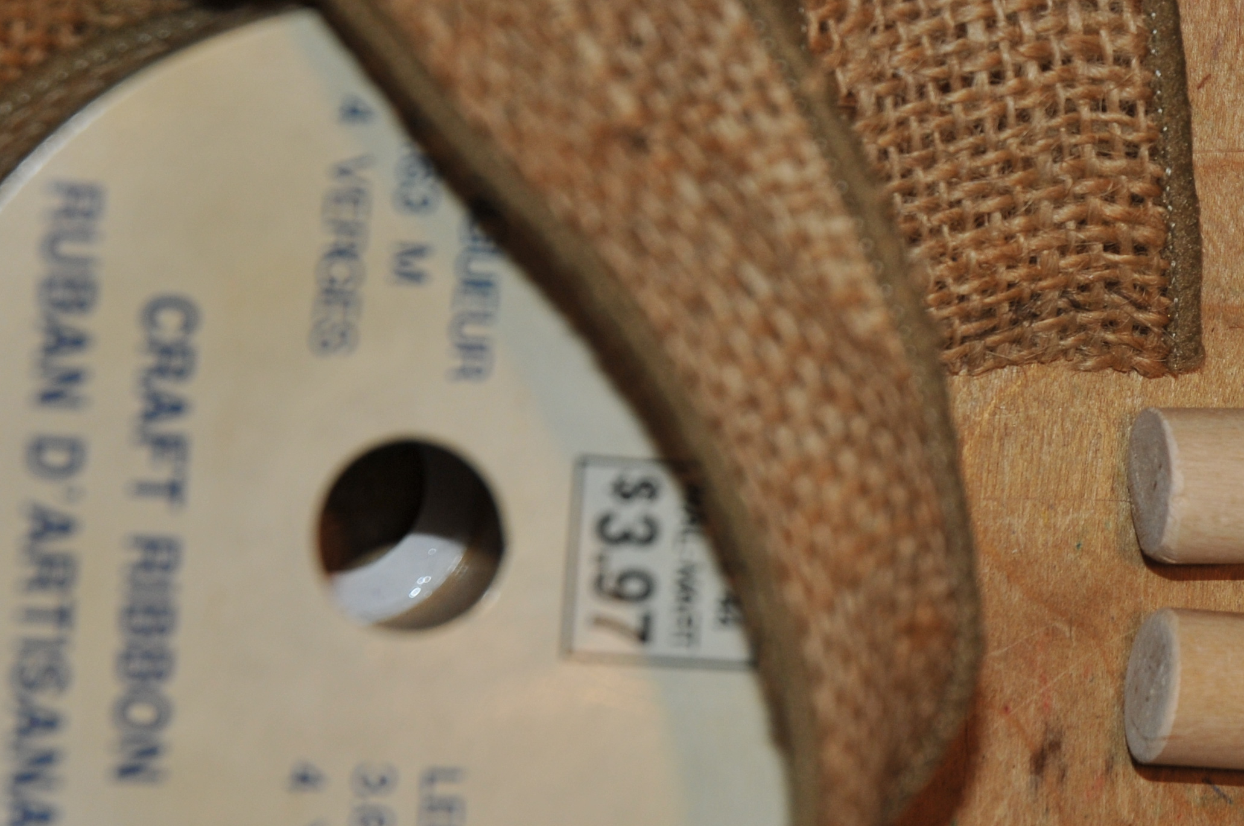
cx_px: 1134
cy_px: 434
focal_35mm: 156
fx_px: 5383
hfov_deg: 13.1
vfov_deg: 8.8
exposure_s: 1/60
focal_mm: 50
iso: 250
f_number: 4.5
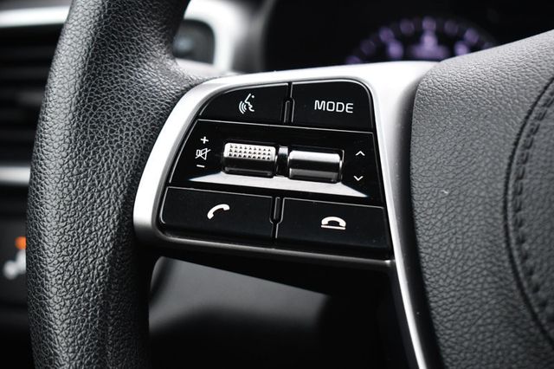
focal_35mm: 69
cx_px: 277
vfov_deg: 19.7
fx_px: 1061
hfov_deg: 29.3
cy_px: 184
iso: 1600
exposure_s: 1/125
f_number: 5.3
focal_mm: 46
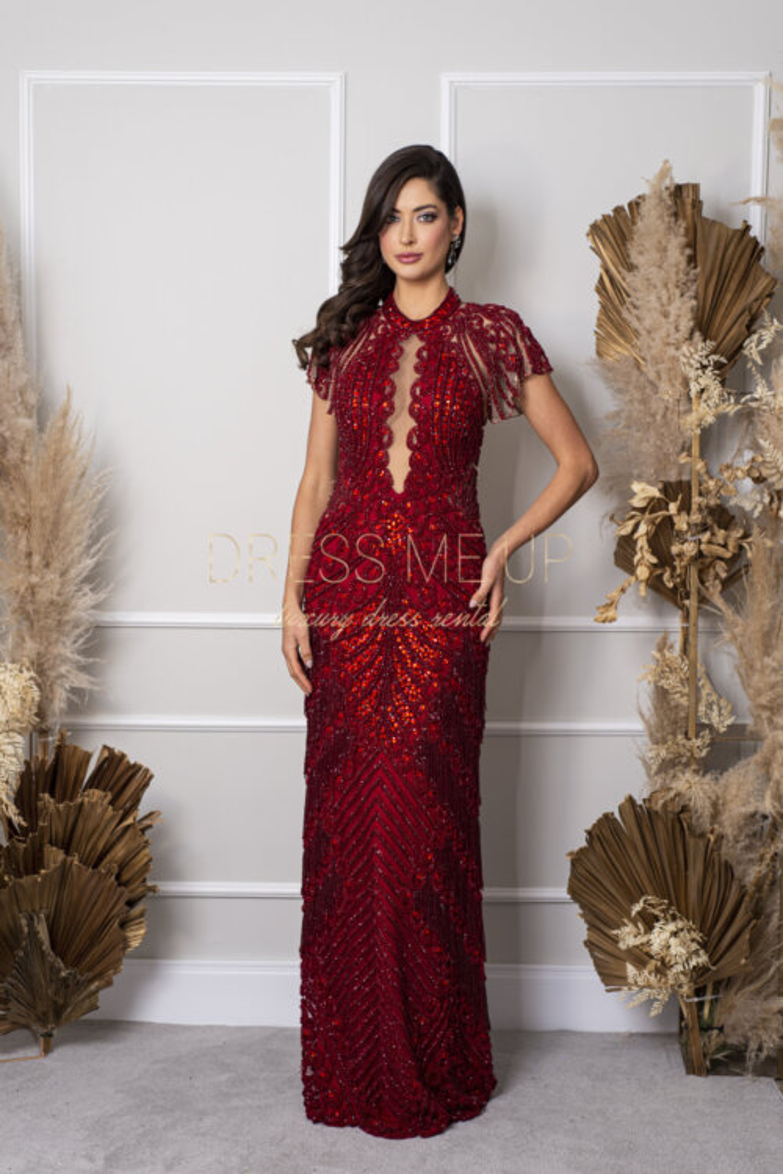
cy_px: 587
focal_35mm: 50
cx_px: 392
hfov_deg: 27.0
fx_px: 1631
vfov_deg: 39.6
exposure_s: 1/80
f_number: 4.5
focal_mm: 50
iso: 100
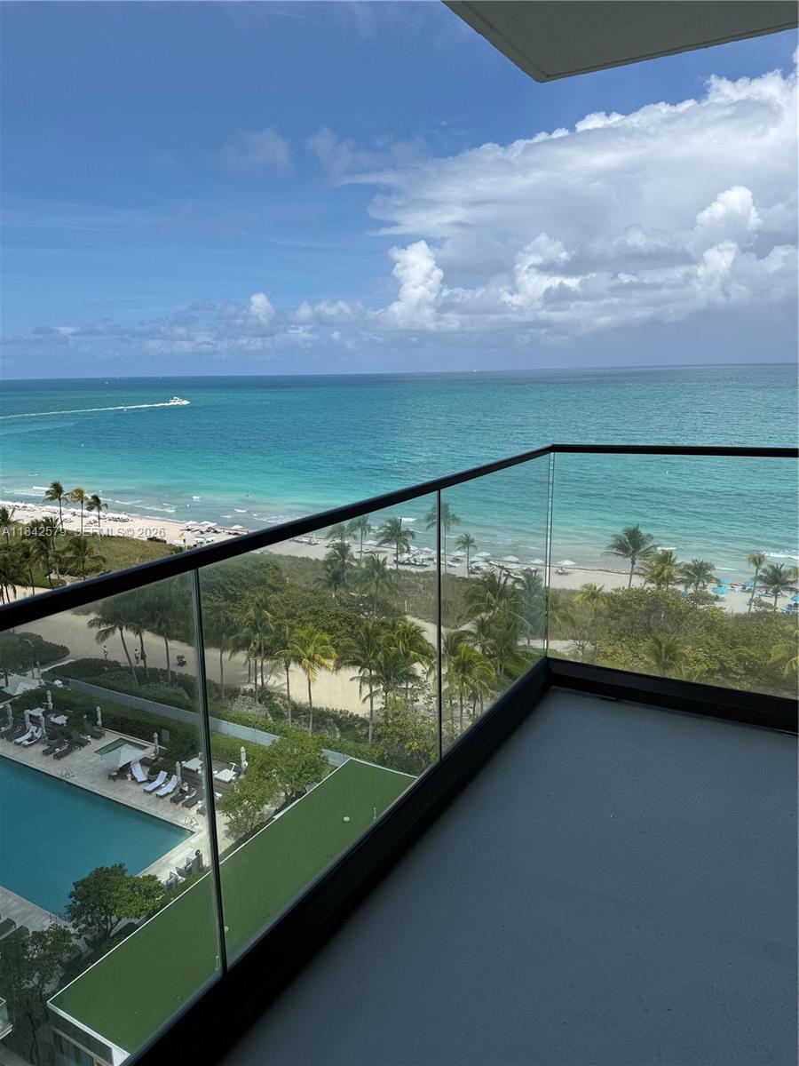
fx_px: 739
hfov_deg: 56.8
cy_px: 533
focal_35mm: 24
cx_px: 400
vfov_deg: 71.6
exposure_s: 1/6711
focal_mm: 6.76
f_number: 1.78
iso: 80
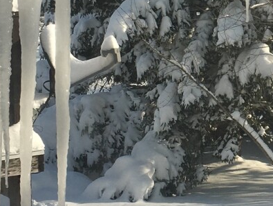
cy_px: 40
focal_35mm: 110
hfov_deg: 17.4
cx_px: 279
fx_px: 868
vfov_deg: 13.4
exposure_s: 1/1374
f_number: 2.2
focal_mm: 4.15
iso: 25
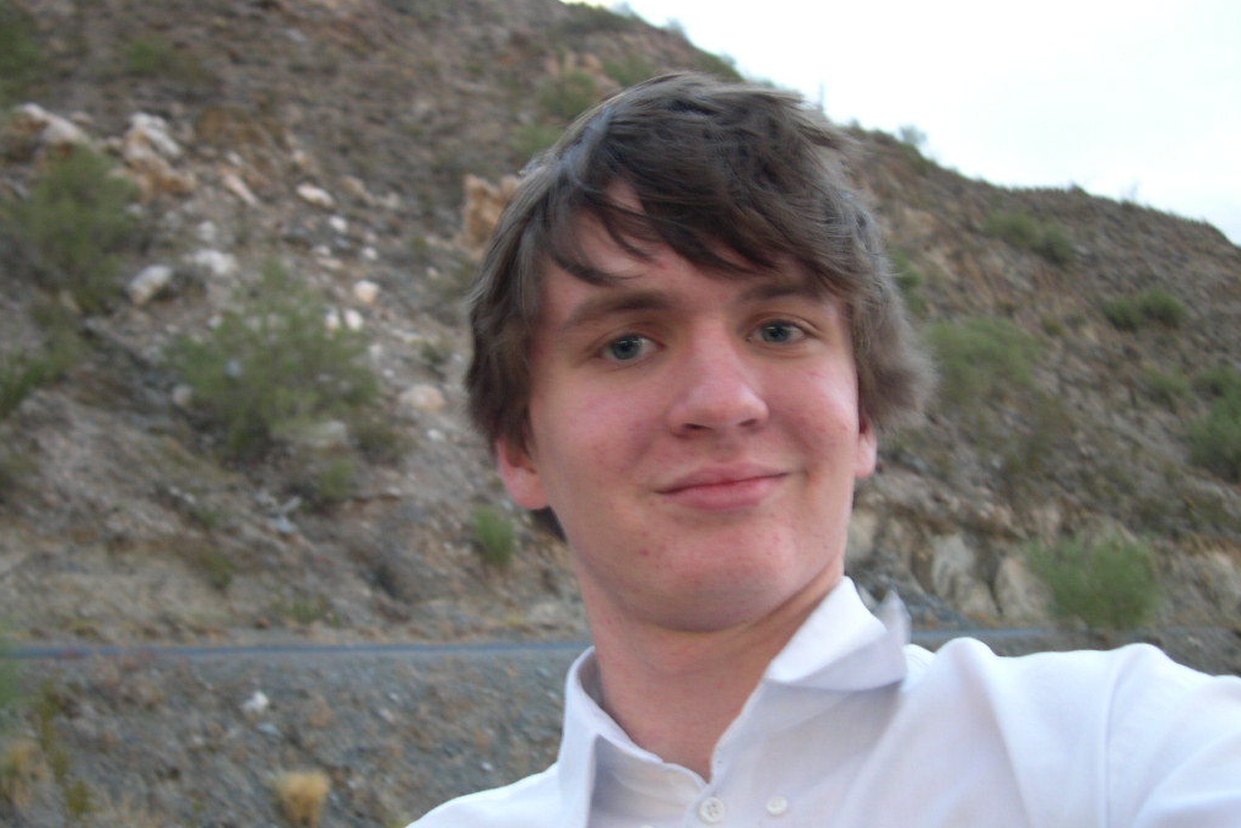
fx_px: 1379
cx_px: 616
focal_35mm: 40
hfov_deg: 48.5
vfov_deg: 33.4
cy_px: 465
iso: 100
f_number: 2.8
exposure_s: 1/10
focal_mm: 8
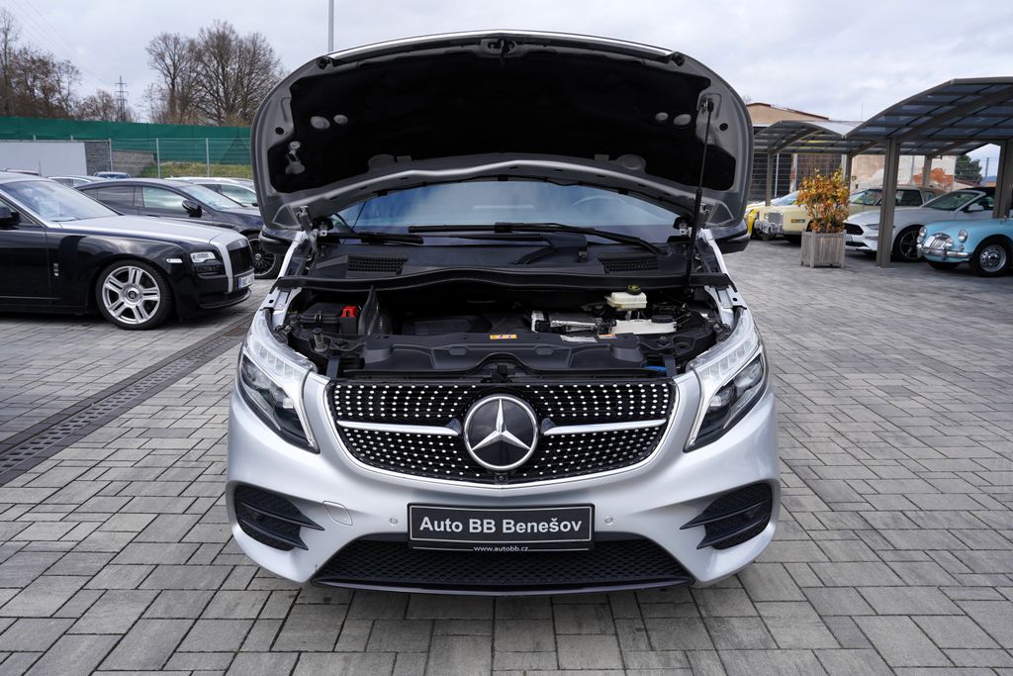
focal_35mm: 29
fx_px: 816
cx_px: 506
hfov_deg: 63.7
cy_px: 338
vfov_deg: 45.0
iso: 100
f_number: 7.1
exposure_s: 1/200
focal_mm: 29
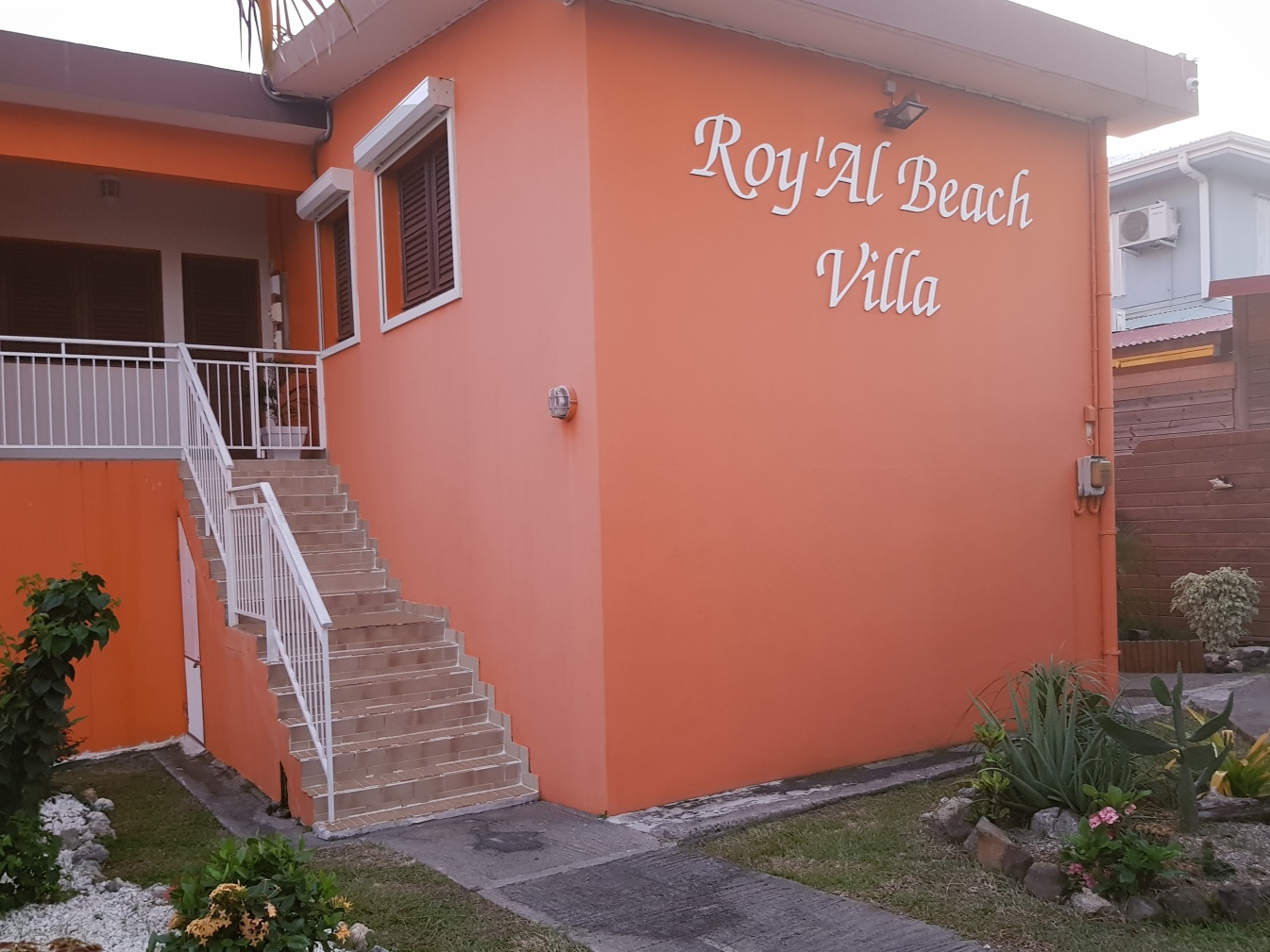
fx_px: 1064
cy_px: 519
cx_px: 635
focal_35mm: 29
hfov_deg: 61.7
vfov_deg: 48.2
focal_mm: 4.3
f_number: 1.7
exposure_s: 1/13
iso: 200
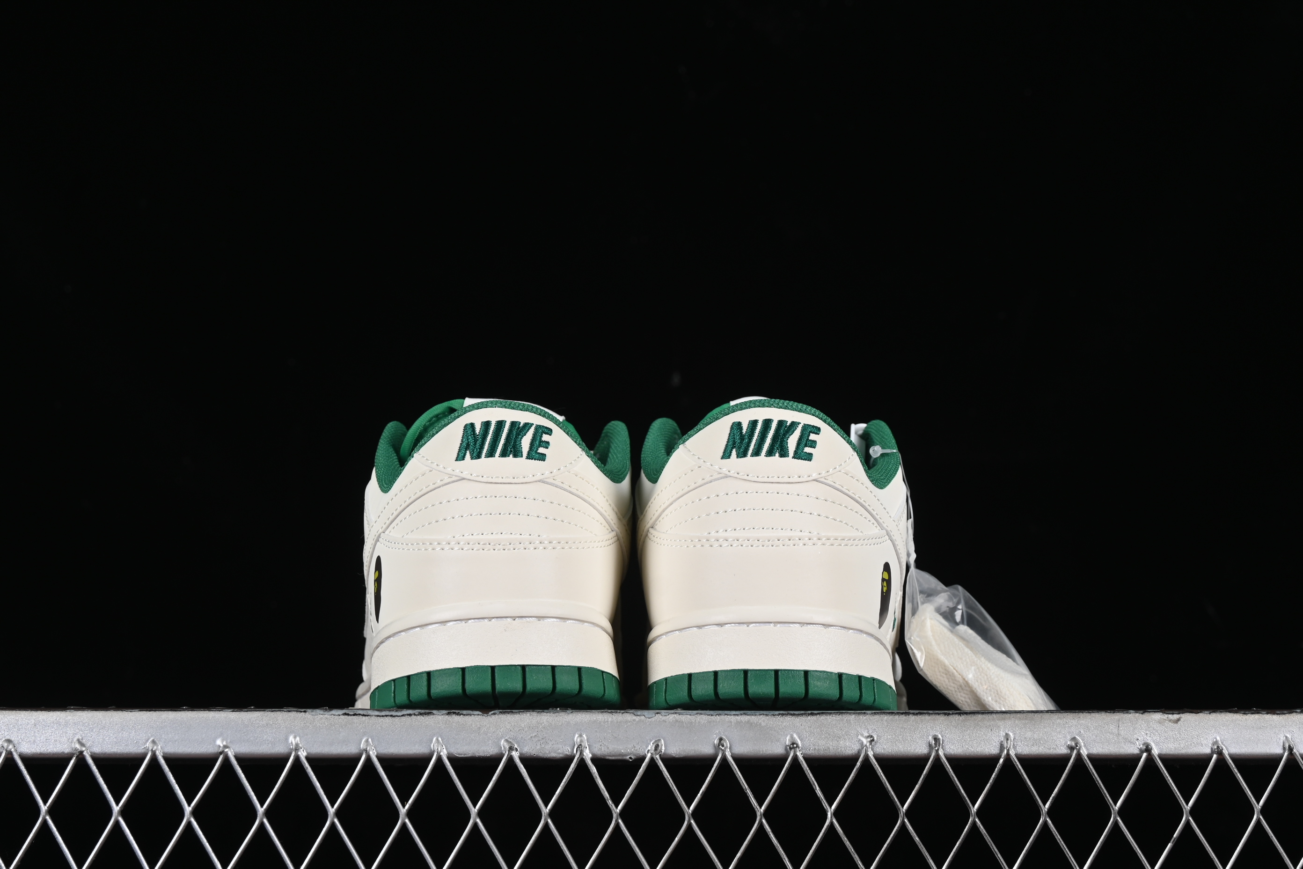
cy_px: 434
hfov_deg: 27.0
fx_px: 2714
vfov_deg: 18.2
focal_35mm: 75
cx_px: 652
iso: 160
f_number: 8
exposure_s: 1/80
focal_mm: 50
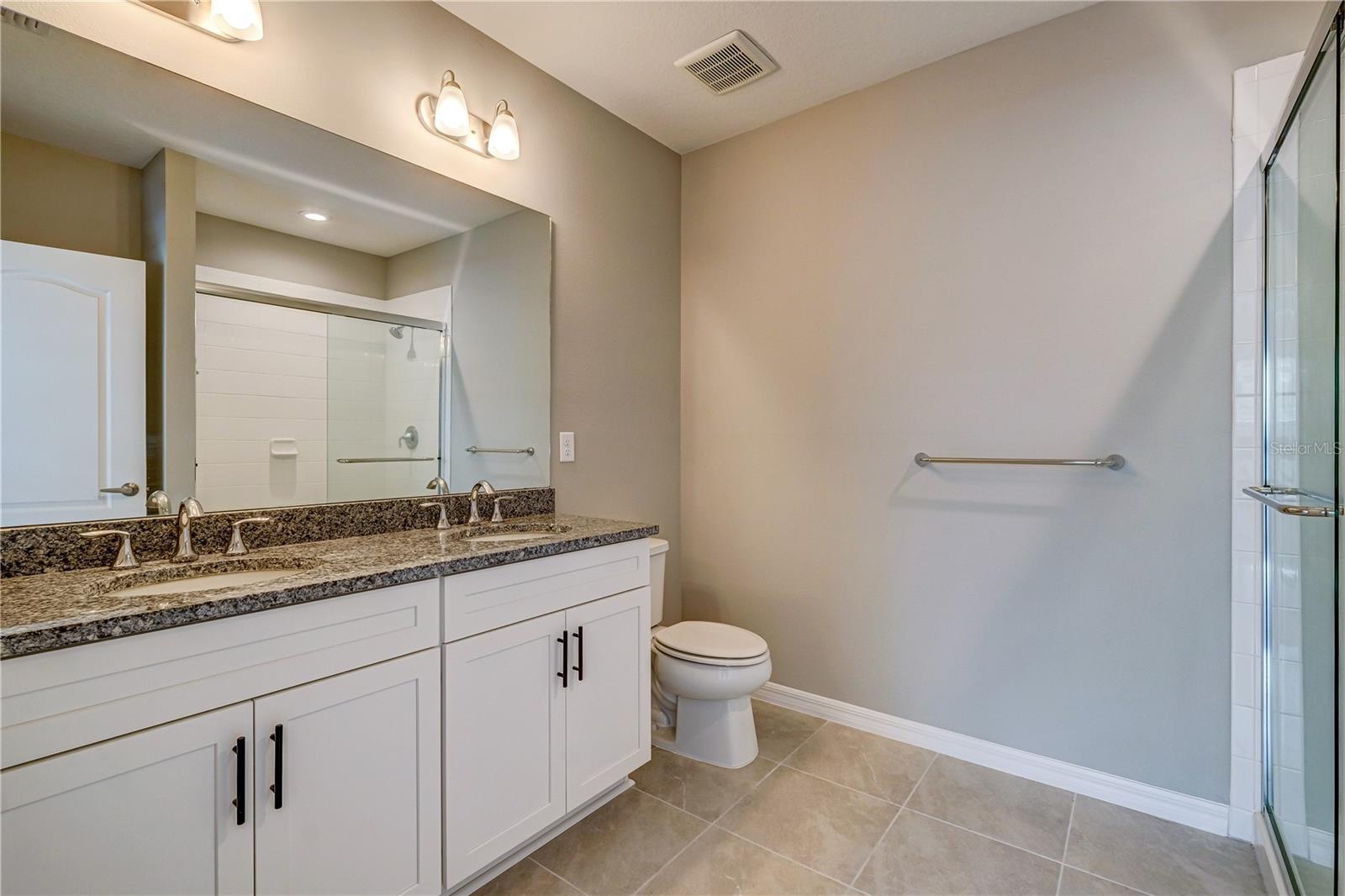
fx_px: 560
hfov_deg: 100.4
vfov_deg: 77.3
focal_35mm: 15
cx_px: 672
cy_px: 448
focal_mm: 10
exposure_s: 1/6
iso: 400
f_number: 10
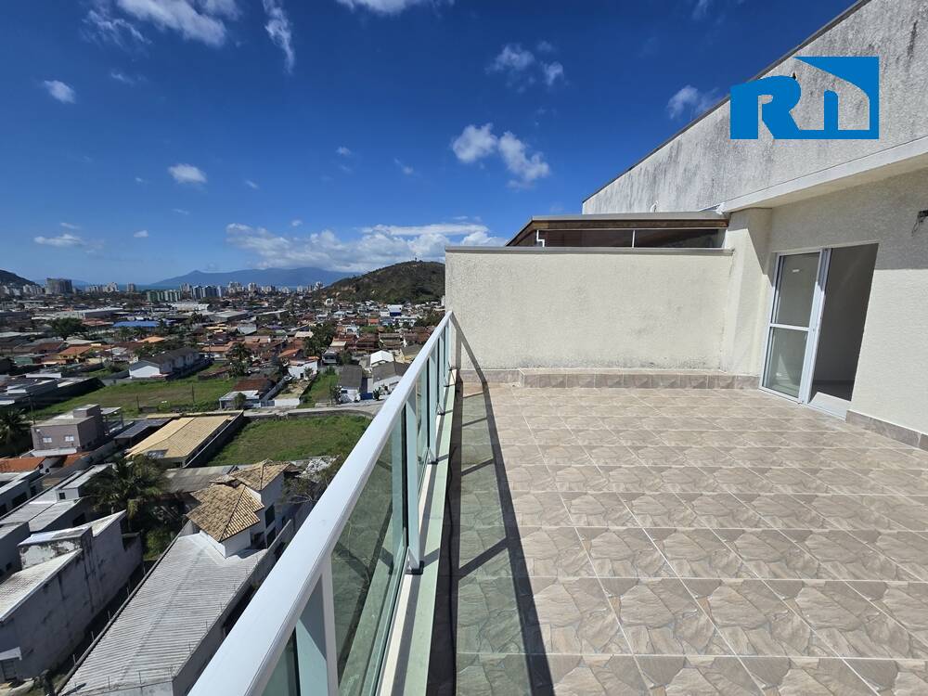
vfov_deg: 89.9
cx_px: 464
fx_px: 349
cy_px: 348
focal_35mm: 13
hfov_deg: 106.2
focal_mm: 2.2
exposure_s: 1/4743
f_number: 2.2
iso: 50
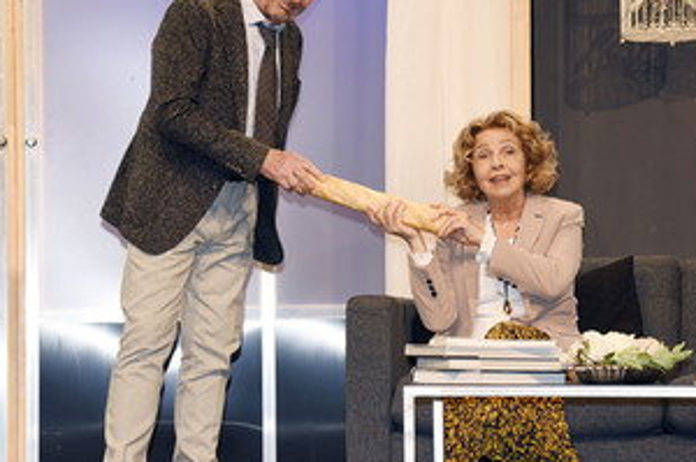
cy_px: 211
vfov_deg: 9.6
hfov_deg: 14.4
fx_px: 2760
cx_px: 363
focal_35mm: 143
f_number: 6.3
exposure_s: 1/125
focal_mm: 95
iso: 500
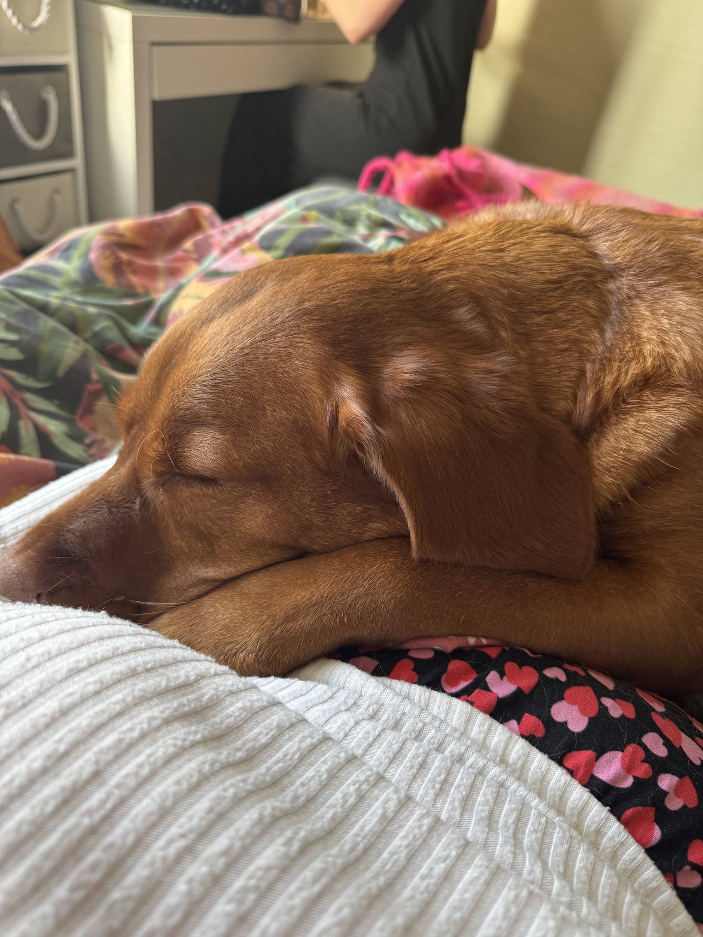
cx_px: 352
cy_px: 468
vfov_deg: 71.6
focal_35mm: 24
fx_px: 650
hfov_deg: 56.8
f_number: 1.78
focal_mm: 6.76
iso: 200
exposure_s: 1/118
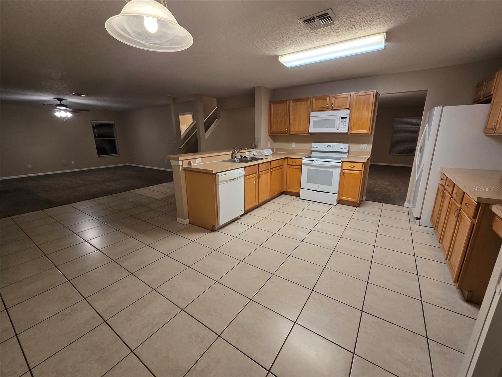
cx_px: 251
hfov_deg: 106.2
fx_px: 189
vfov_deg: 89.9
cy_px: 188
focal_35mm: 13
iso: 160
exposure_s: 1/60
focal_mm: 2.2
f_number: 2.2
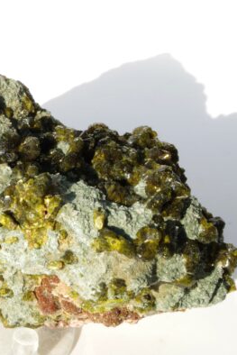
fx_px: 779
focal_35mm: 79
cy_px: 177
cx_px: -11
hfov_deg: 16.8
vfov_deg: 25.7
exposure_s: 1/8
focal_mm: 35
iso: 100
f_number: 4.5
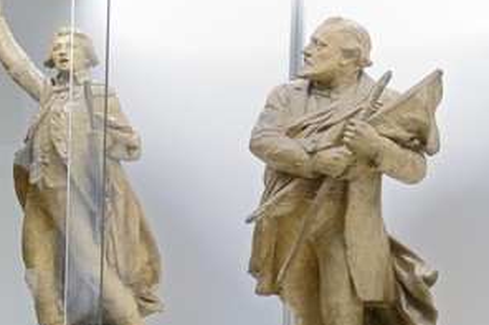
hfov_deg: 9.3
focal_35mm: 189
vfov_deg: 7.2
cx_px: -806
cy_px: 251
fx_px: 2566
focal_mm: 35
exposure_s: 1
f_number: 16
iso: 200
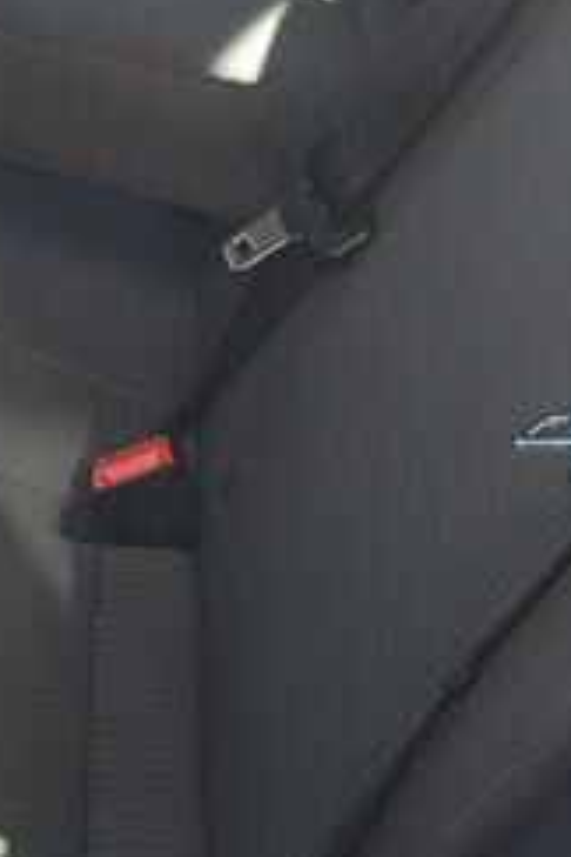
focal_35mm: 114
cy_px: 224
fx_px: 2712
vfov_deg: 17.8
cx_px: -222
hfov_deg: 11.6
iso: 160
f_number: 4
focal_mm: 10
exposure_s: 1/200
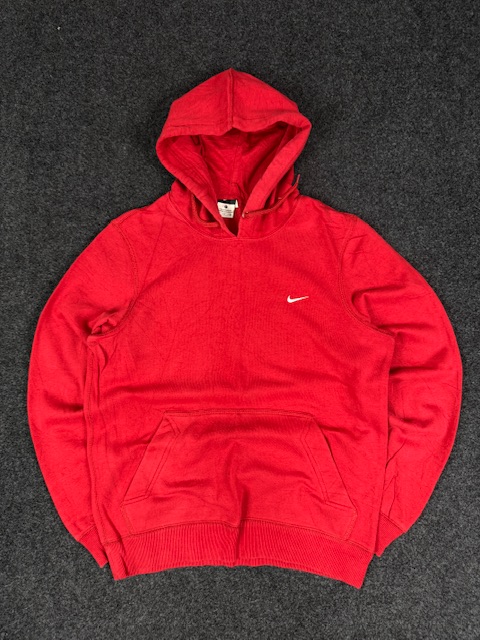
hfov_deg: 56.8
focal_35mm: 24
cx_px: 240
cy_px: 320
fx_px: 444
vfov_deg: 71.6
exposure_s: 1/100
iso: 200
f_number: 1.78
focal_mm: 6.76
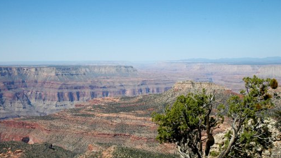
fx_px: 347
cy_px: 89
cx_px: 138
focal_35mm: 47
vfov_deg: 25.7
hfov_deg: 44.1
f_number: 11
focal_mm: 29
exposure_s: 1/500
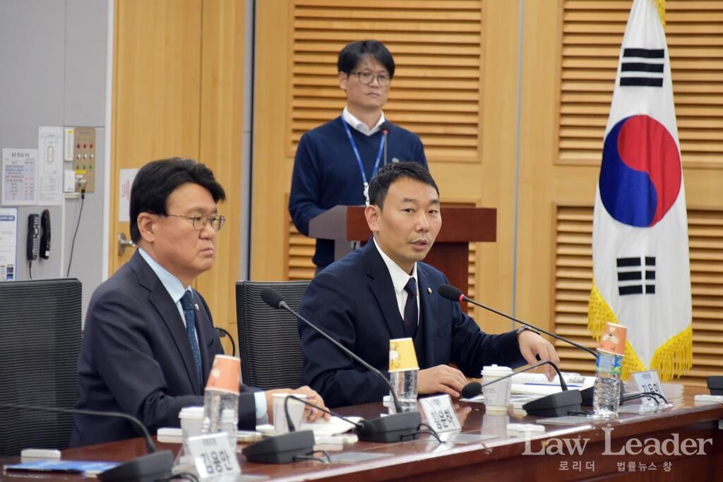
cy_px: 241
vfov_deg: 6.3
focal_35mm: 218
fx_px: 4368
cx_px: 362
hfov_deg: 9.5
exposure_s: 1/200
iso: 2000
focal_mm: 145
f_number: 6.3
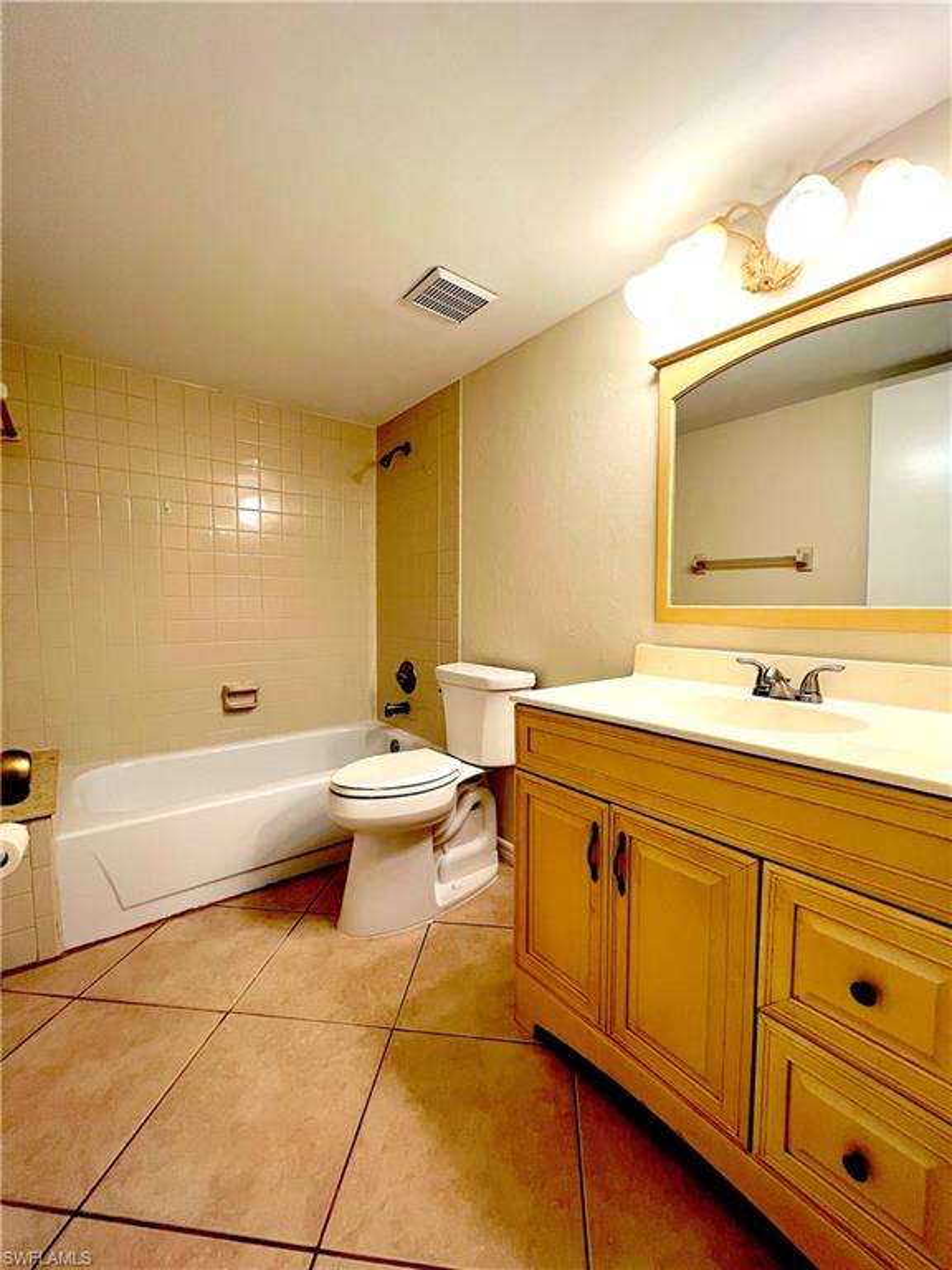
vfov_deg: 106.2
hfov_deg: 89.9
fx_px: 477
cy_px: 635
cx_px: 476
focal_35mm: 13
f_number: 1.8
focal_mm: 1.57
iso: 160
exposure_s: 1/120
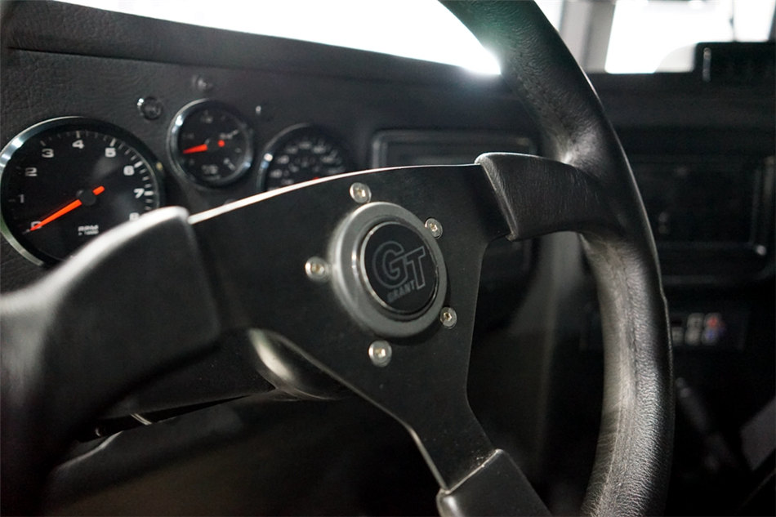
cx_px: 388
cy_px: 258
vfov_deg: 53.1
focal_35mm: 24
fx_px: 517
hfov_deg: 73.8
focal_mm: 24
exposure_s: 1/30
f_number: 2.8
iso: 6400
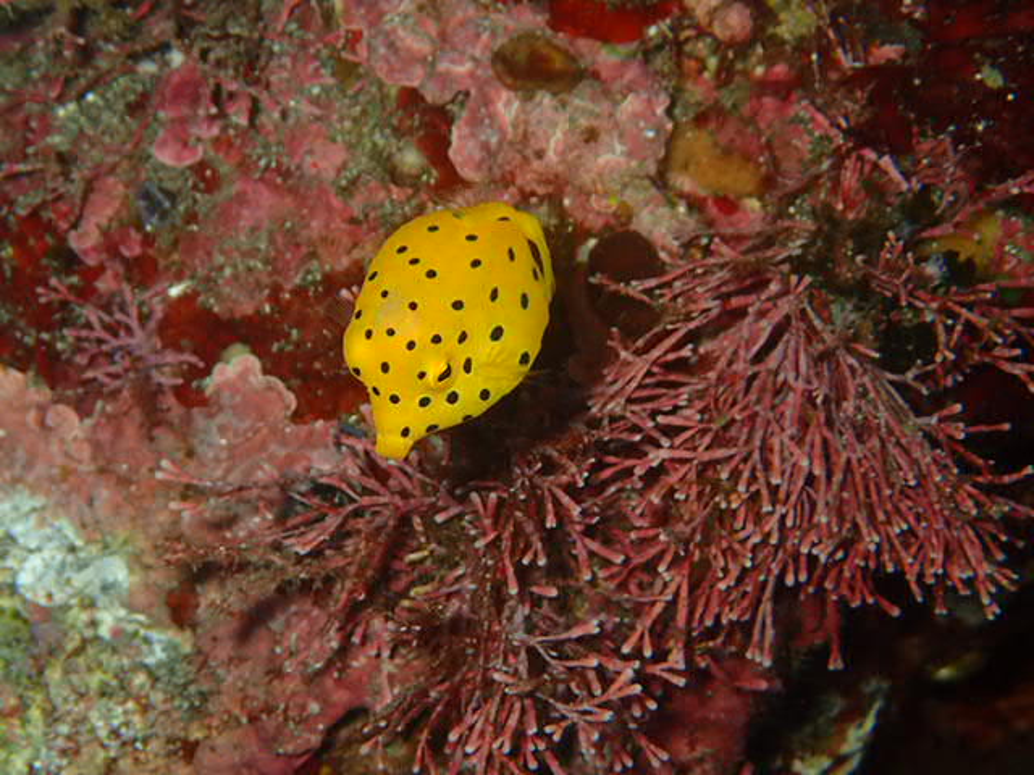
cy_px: 388
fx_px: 2718
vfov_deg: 16.2
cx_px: 517
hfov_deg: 21.5
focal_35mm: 91
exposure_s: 1/200
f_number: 6.3
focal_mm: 16.48
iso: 320
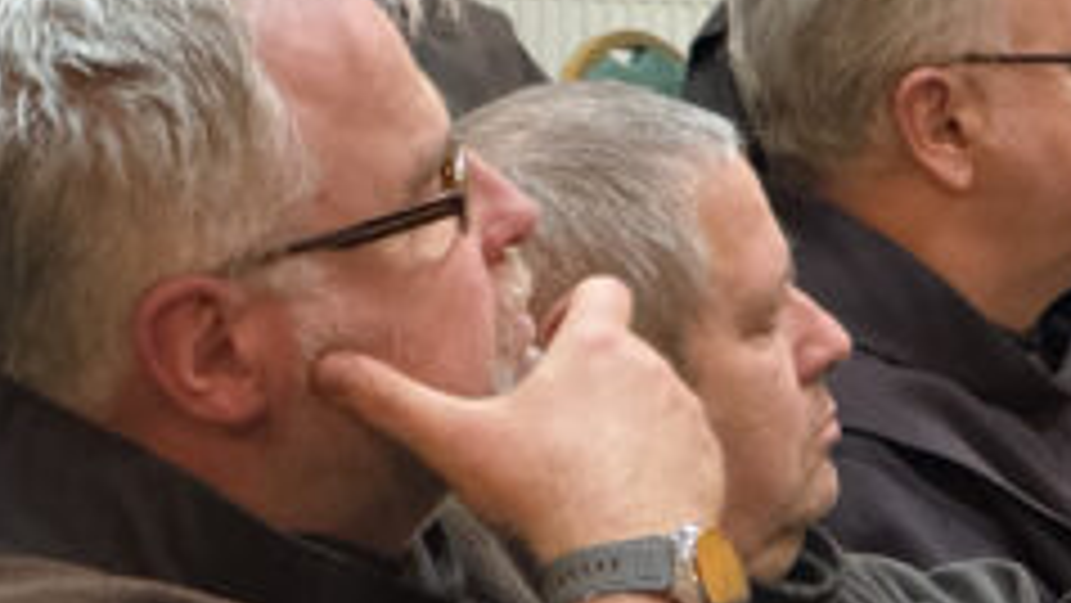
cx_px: 1130
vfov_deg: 4.0
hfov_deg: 7.0
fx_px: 8720
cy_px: 549
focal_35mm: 307
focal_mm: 15.66
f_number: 2.8
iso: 1000
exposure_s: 1/33
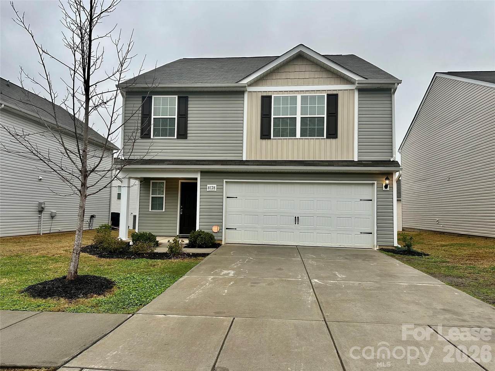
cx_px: 248
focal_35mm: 24
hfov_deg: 71.6
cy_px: 186
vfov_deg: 56.8
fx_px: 343
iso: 80
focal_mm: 6.86
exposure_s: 1/570
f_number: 1.78
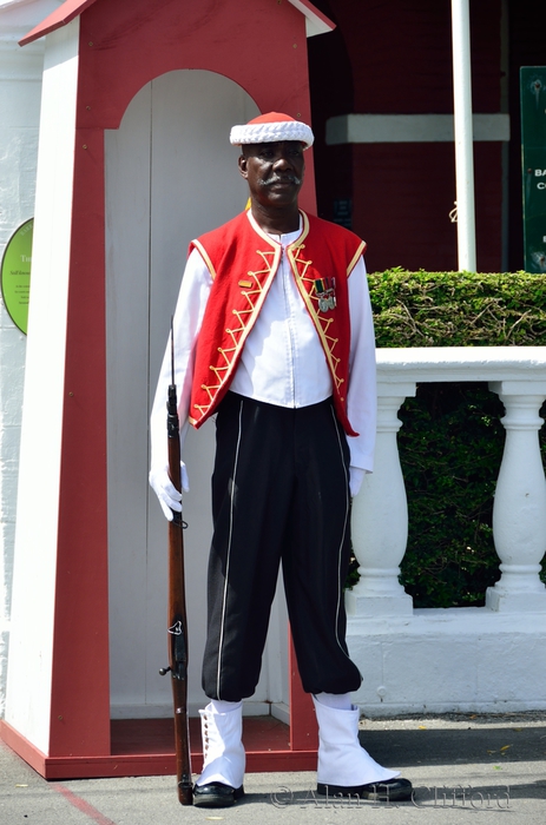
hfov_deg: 8.7
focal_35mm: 158
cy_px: 412
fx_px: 3603
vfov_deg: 13.1
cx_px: 273
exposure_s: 1/320
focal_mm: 105
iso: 100
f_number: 6.3
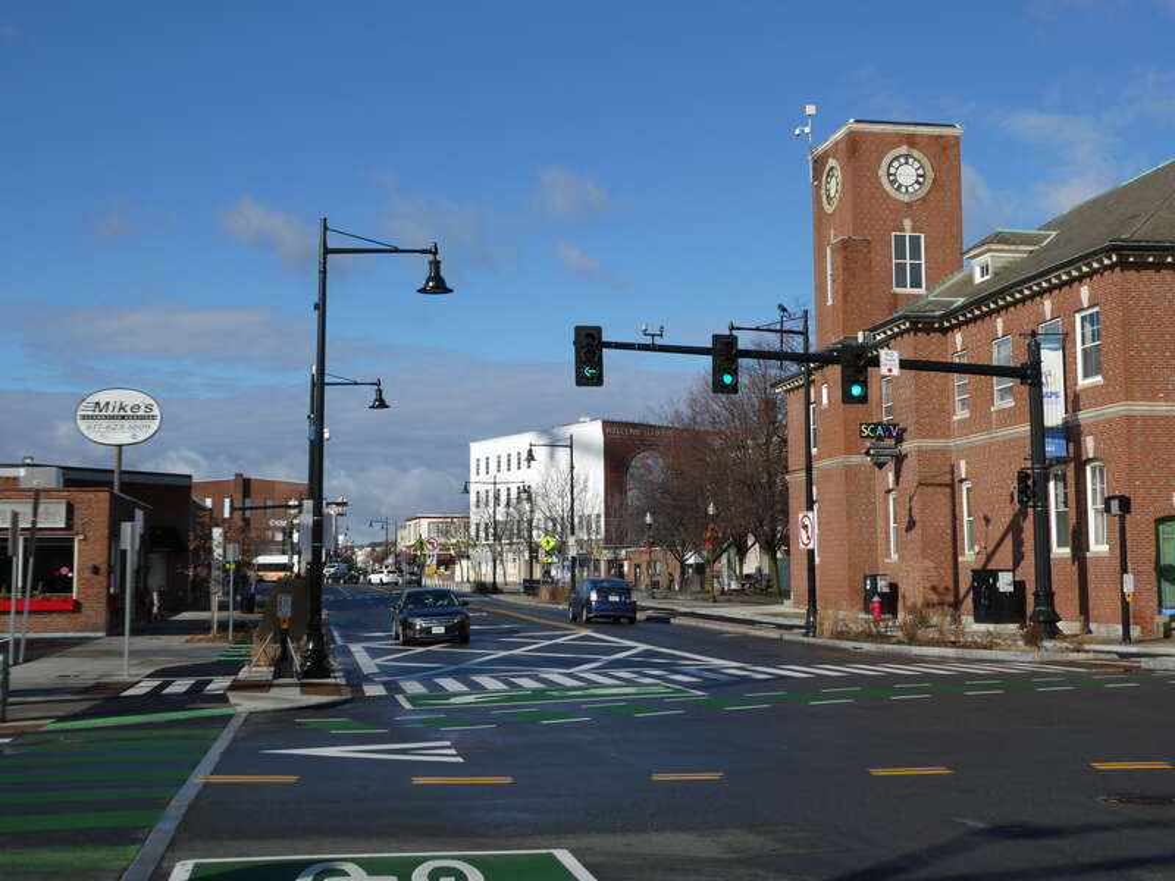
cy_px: 440
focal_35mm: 44
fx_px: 1494
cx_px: 588
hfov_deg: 42.9
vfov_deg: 32.9
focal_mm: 7.8
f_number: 4.5
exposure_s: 1/800
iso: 80
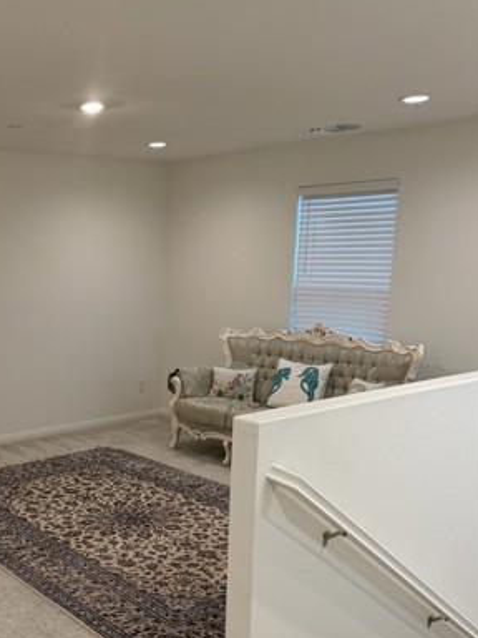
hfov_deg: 34.7
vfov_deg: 46.0
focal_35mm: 40
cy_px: 434
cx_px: 86
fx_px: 736
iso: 250
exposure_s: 1/120
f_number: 1.78
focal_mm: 6.76
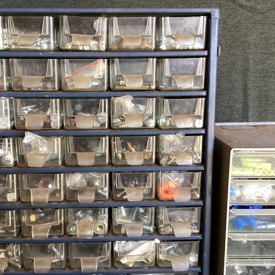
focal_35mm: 37
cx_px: 119
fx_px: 333
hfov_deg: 44.8
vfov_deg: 44.9
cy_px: 136
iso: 160
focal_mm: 3.3
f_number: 2.4
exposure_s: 1/50
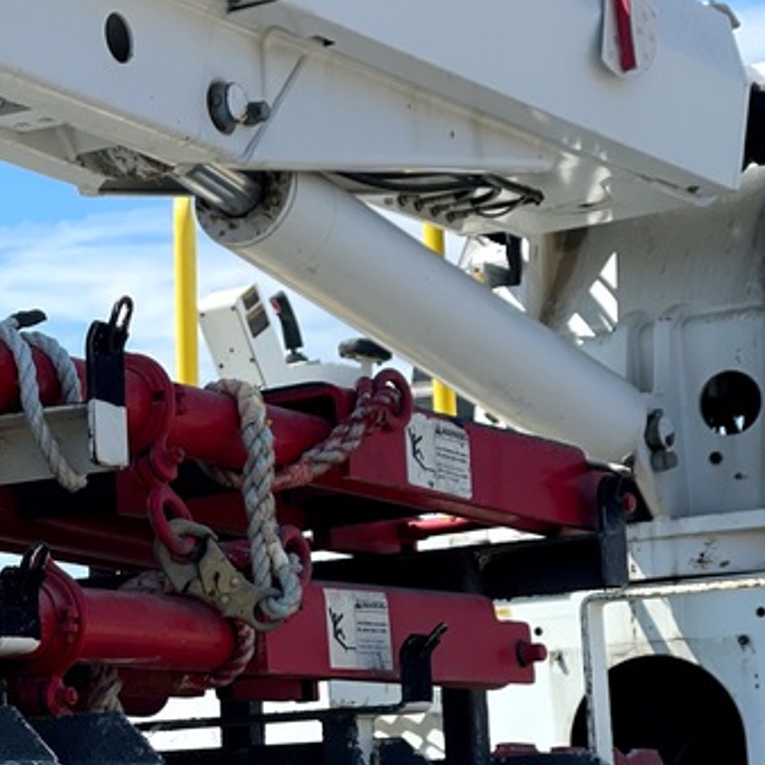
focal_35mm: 131
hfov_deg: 13.1
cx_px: -66
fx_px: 3275
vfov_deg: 13.3
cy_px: 448
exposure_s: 1/1179
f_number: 2.2
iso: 32
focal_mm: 7.5
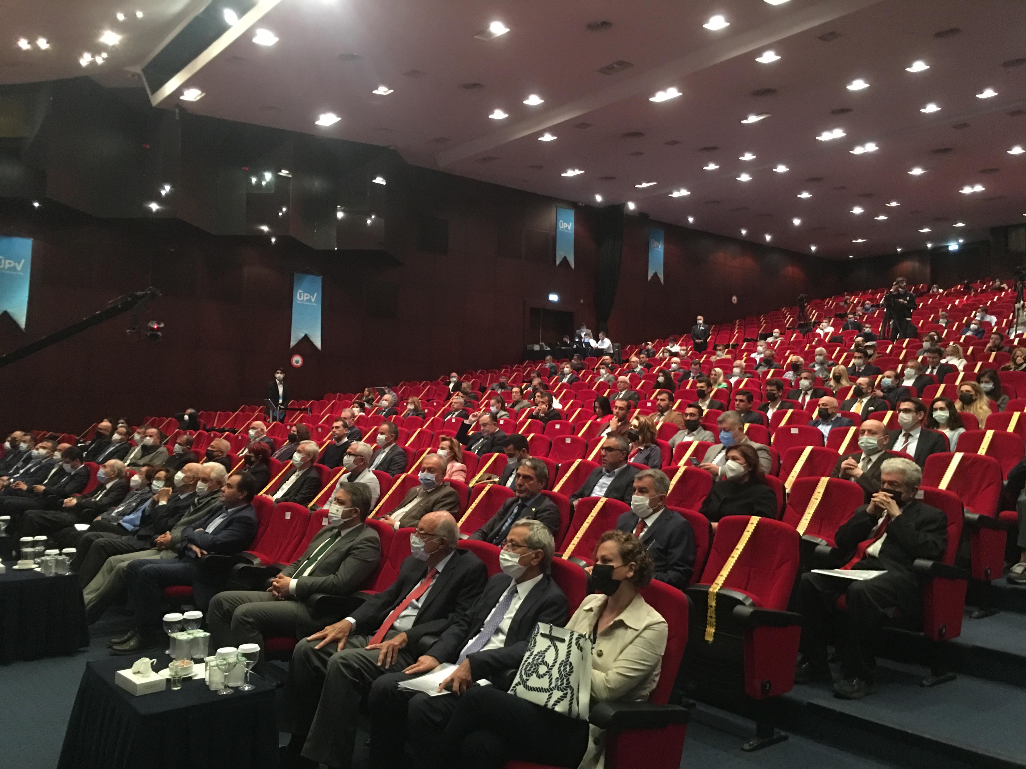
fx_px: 860
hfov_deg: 61.7
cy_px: 384
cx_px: 513
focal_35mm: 29
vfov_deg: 48.2
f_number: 2.2
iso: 160
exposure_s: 1/8
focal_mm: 4.15
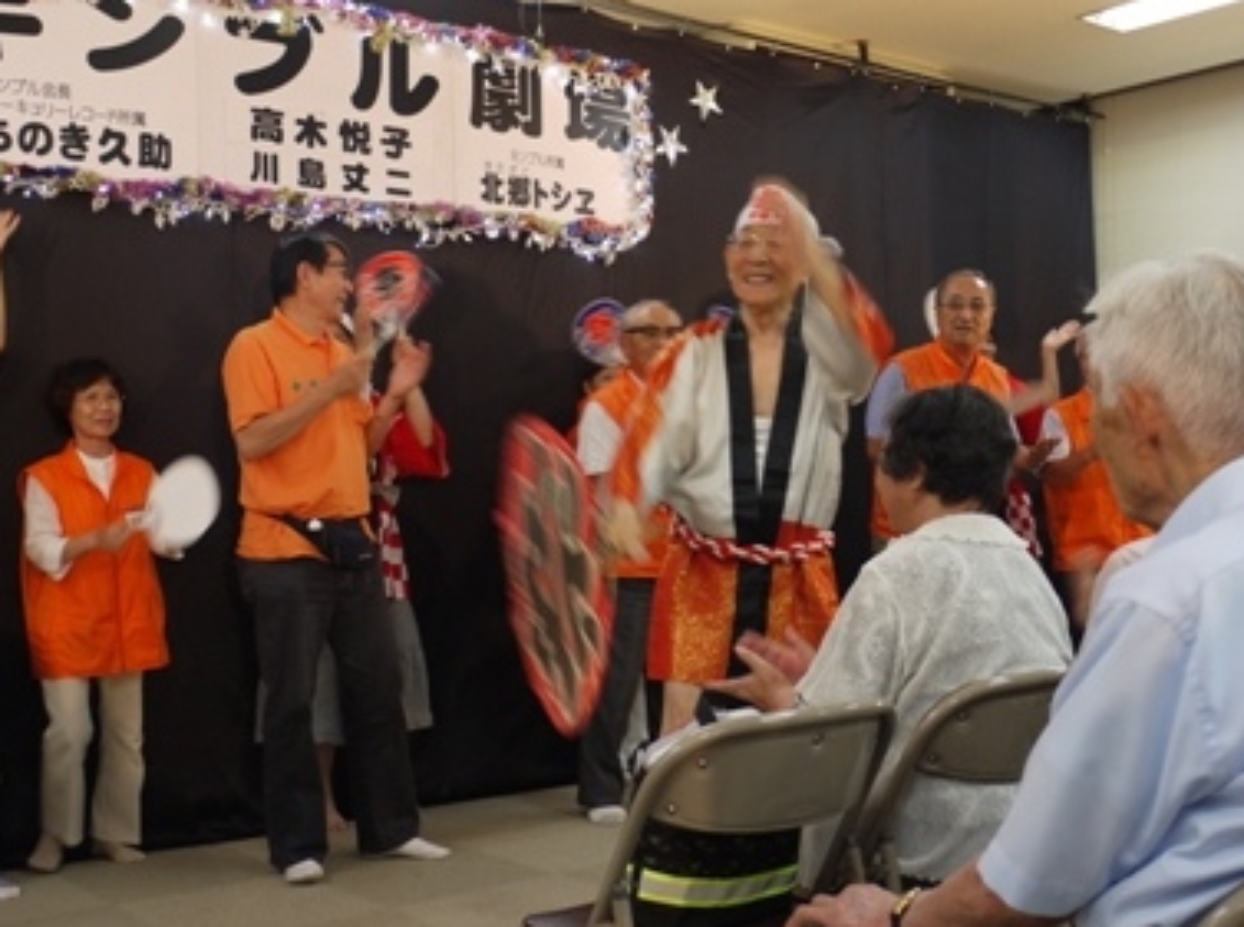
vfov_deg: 37.6
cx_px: 627
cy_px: 473
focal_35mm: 38
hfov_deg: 49.1
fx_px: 1363
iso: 250
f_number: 4
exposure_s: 1/30
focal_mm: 18
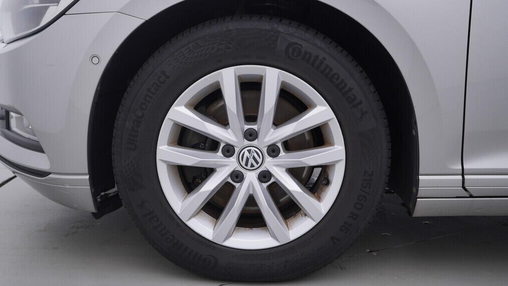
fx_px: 512
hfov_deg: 52.8
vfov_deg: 31.2
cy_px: 138
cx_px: 252
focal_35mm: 38
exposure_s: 1/60
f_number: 4
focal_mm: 24
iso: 125
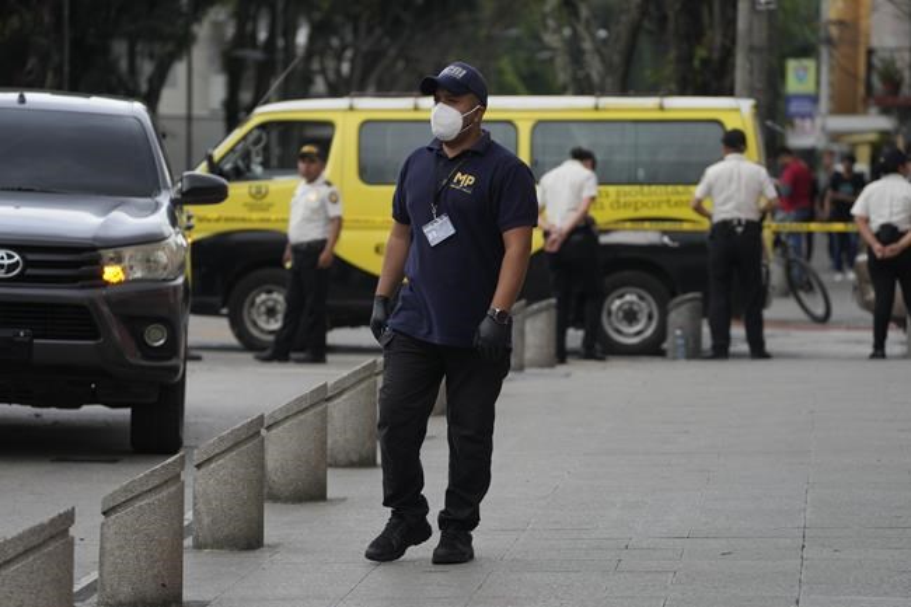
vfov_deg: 7.4
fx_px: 4680
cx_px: 456
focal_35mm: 185
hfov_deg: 11.1
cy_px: 304
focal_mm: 185
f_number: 5.6
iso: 400
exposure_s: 1/800
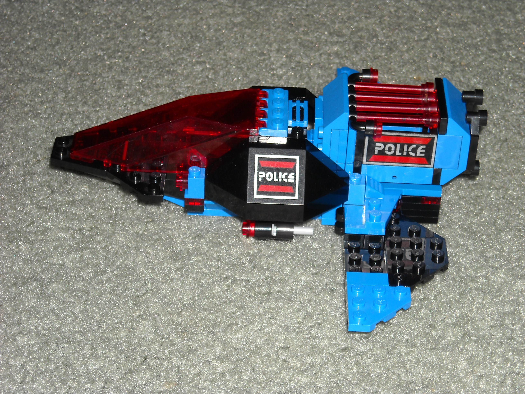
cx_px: 262
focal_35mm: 105
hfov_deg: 18.7
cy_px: 197
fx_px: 1592
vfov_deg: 14.1
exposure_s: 1/125
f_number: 4.7
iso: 64
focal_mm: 17.1
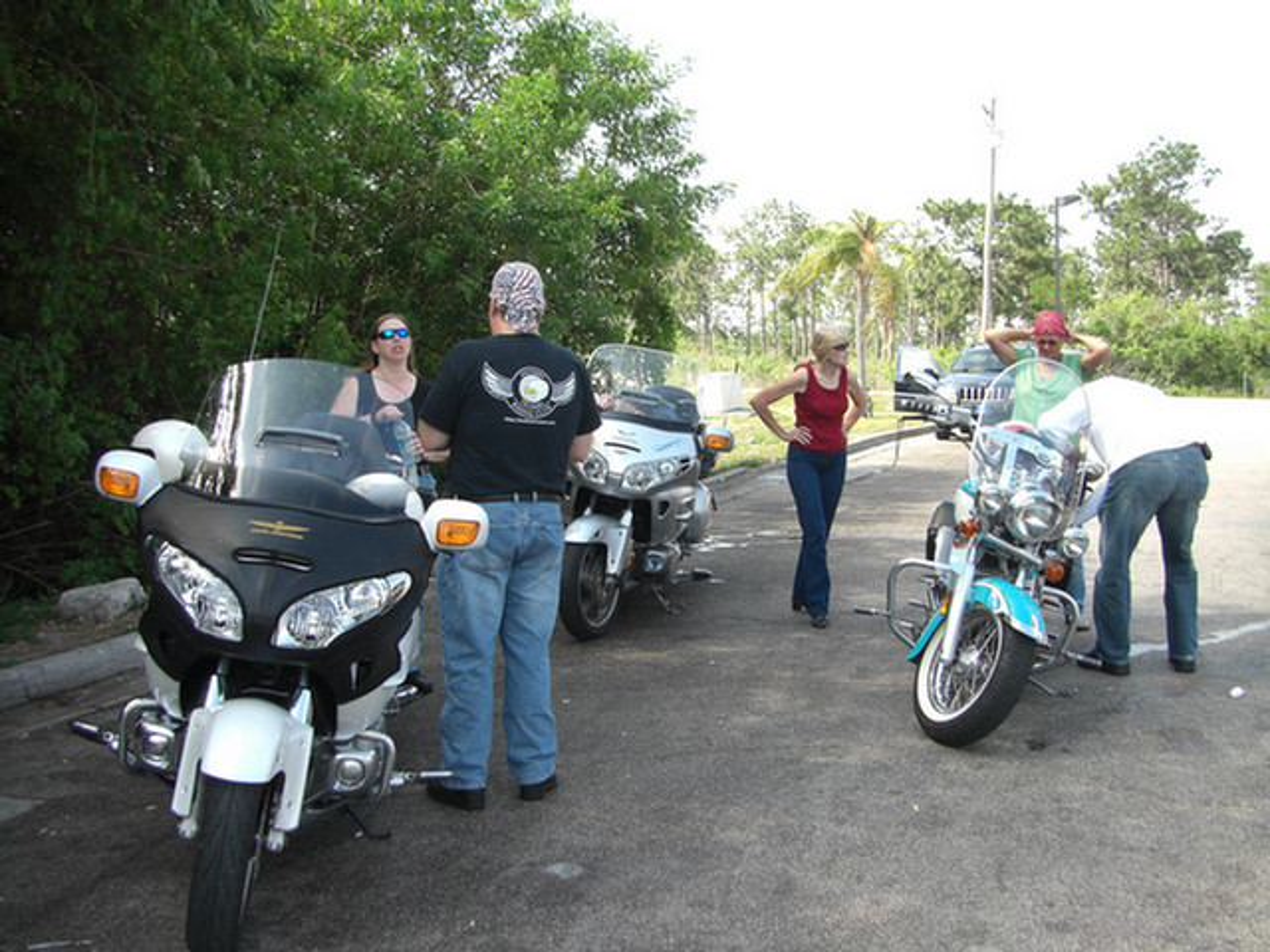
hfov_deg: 49.0
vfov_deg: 37.7
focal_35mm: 38
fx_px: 1394
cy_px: 476
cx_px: 635
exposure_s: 1/125
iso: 64
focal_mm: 6.3
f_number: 3.4
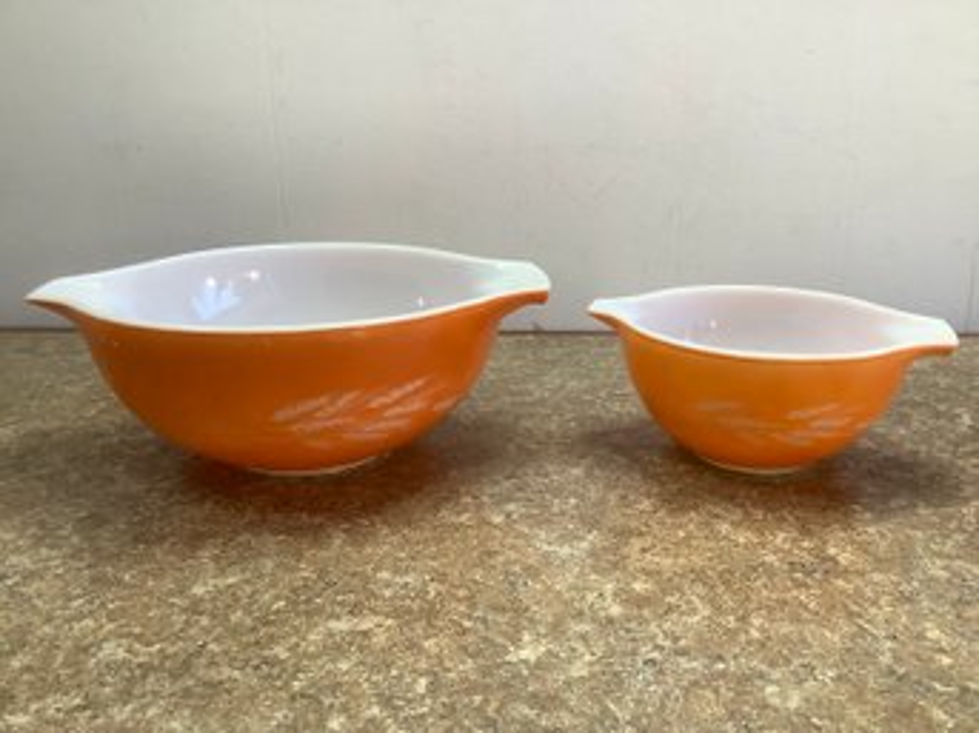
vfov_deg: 45.4
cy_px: 366
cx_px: 490
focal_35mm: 31
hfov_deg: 58.4
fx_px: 876
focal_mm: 3.3
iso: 64
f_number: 2.4
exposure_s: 1/60
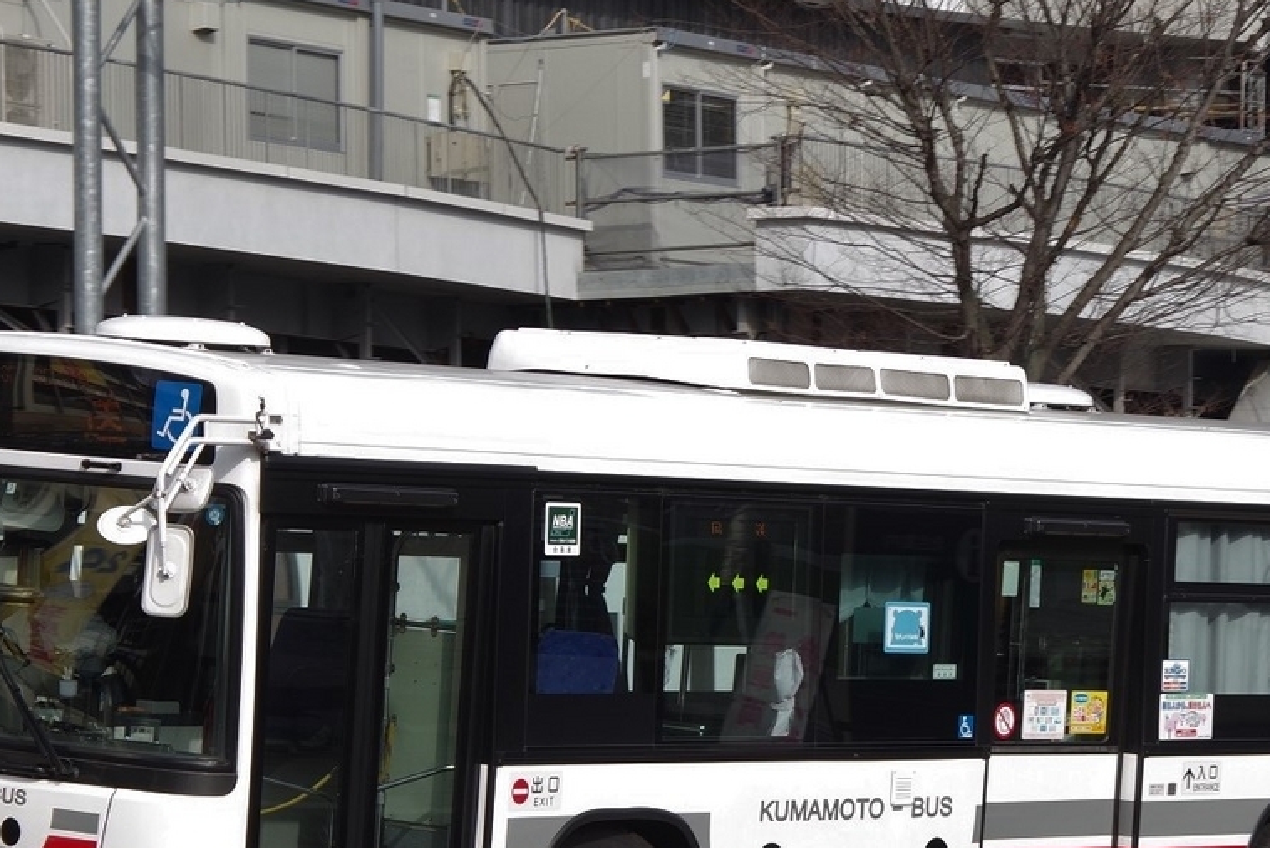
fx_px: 4439
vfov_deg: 10.9
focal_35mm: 126
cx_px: 702
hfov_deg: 16.3
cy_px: 632
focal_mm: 53
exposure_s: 1/250
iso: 200
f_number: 9
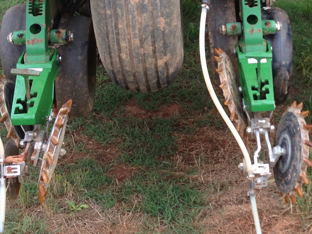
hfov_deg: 22.7
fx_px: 766
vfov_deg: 17.3
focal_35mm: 85
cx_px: 245
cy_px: 91
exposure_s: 1/307
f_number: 2.4
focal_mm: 4.28
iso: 50
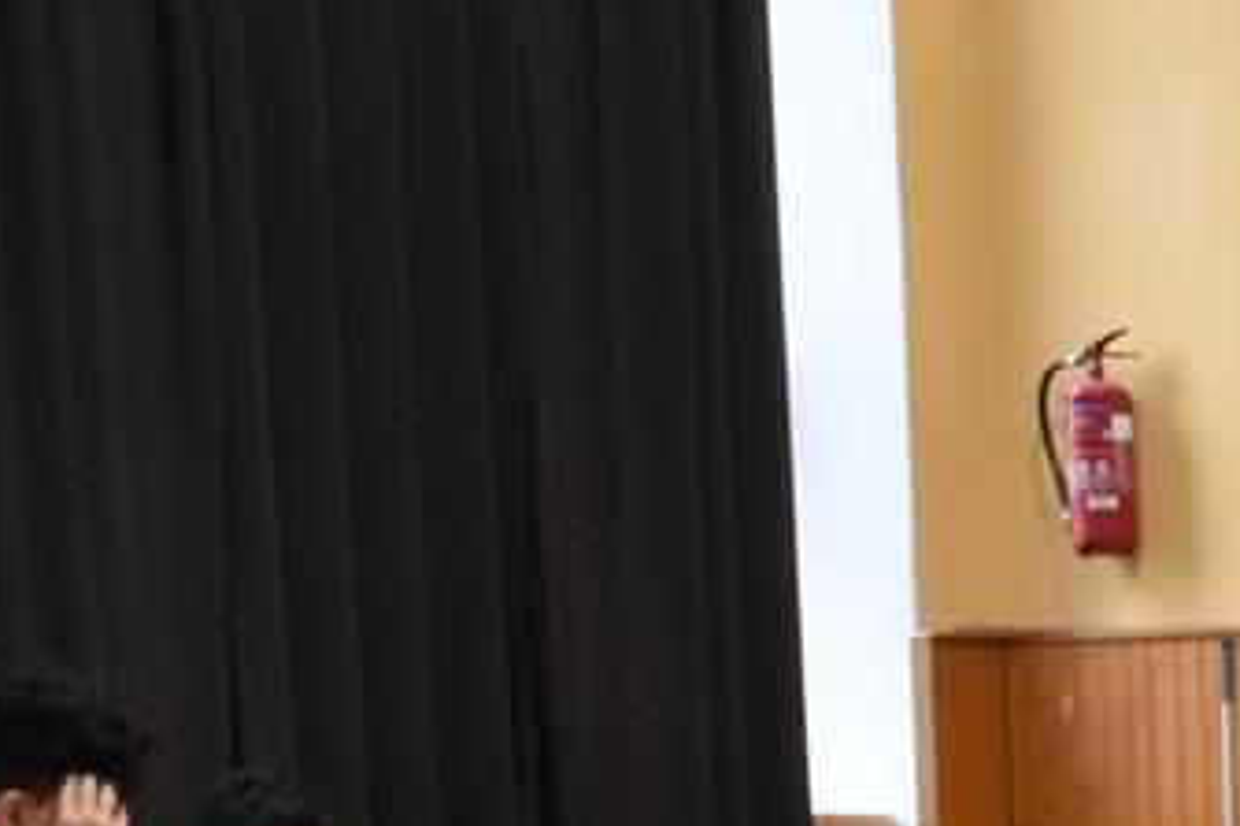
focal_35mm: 218
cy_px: 1735
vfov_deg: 6.1
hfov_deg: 8.6
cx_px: 2924
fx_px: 7494
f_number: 4
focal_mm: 27
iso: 1600
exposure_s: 1/60
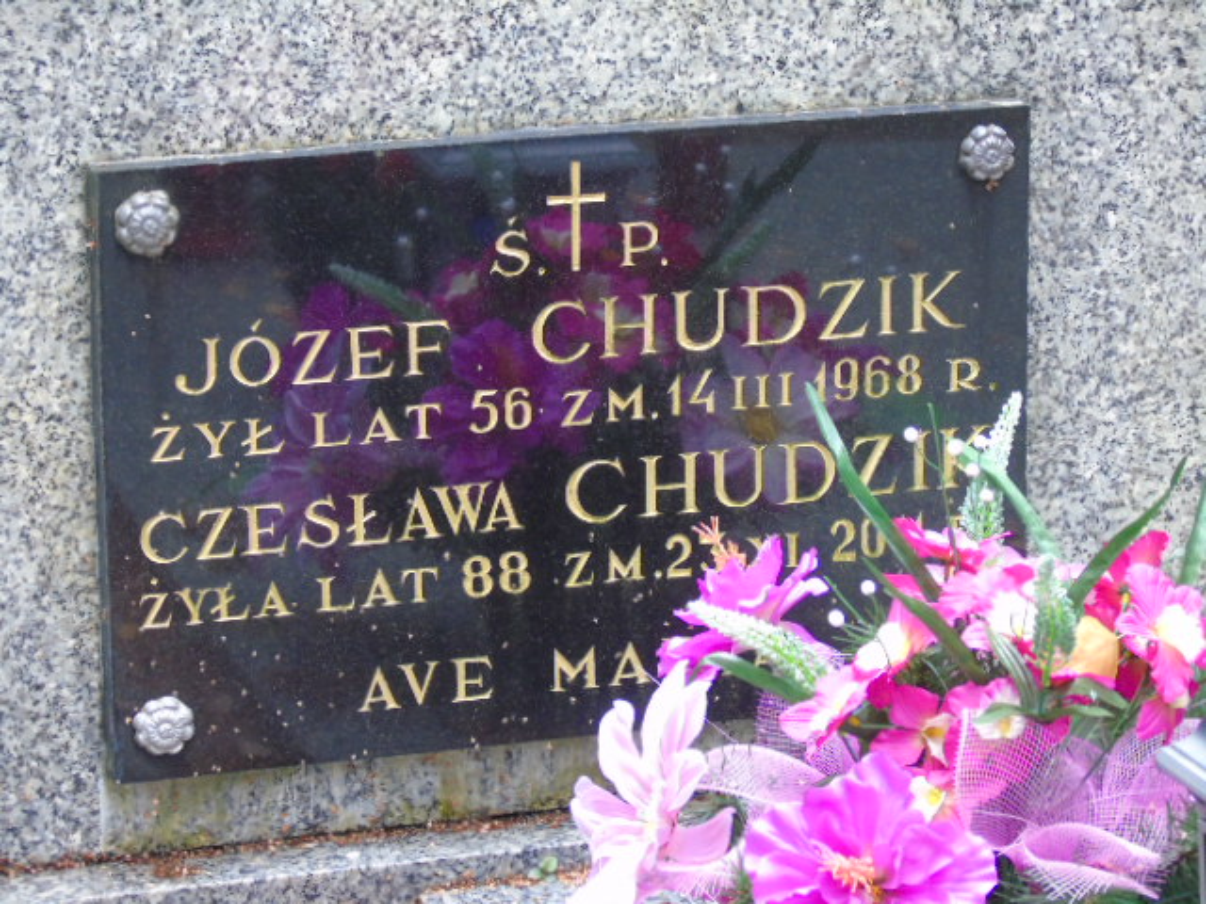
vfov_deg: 10.4
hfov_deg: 13.9
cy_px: 452
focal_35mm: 142
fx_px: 4947
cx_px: 603
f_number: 4.7
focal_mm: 25
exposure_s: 1/60
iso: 400
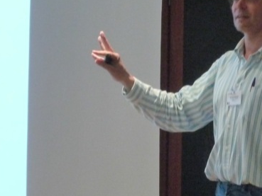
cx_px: 236
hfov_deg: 13.6
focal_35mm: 144
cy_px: 90
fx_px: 1090
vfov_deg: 10.3
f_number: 4.5
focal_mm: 9.9
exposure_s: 1/13
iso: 800
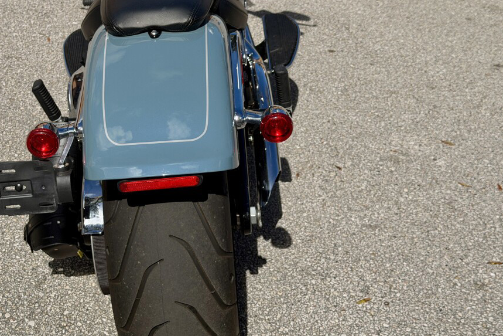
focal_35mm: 62
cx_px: 196
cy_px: 138
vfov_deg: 21.9
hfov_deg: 32.3
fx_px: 866
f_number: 1.78
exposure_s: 1/9901
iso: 80
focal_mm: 6.76
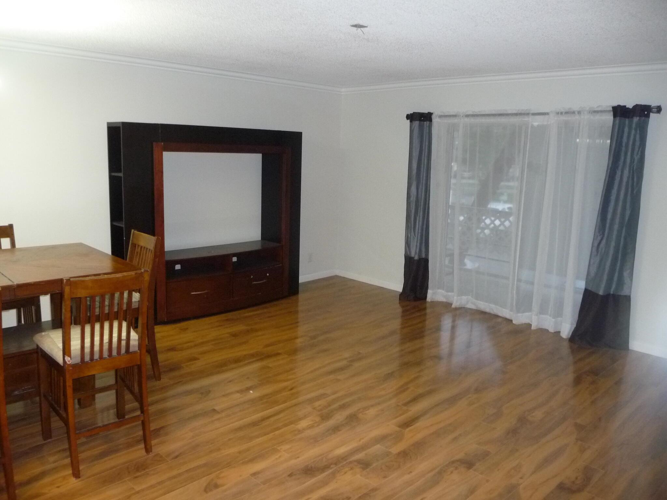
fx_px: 540
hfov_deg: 63.4
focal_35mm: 28
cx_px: 334
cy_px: 250
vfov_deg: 49.7
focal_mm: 4.7
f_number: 3.3
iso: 400
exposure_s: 1/30
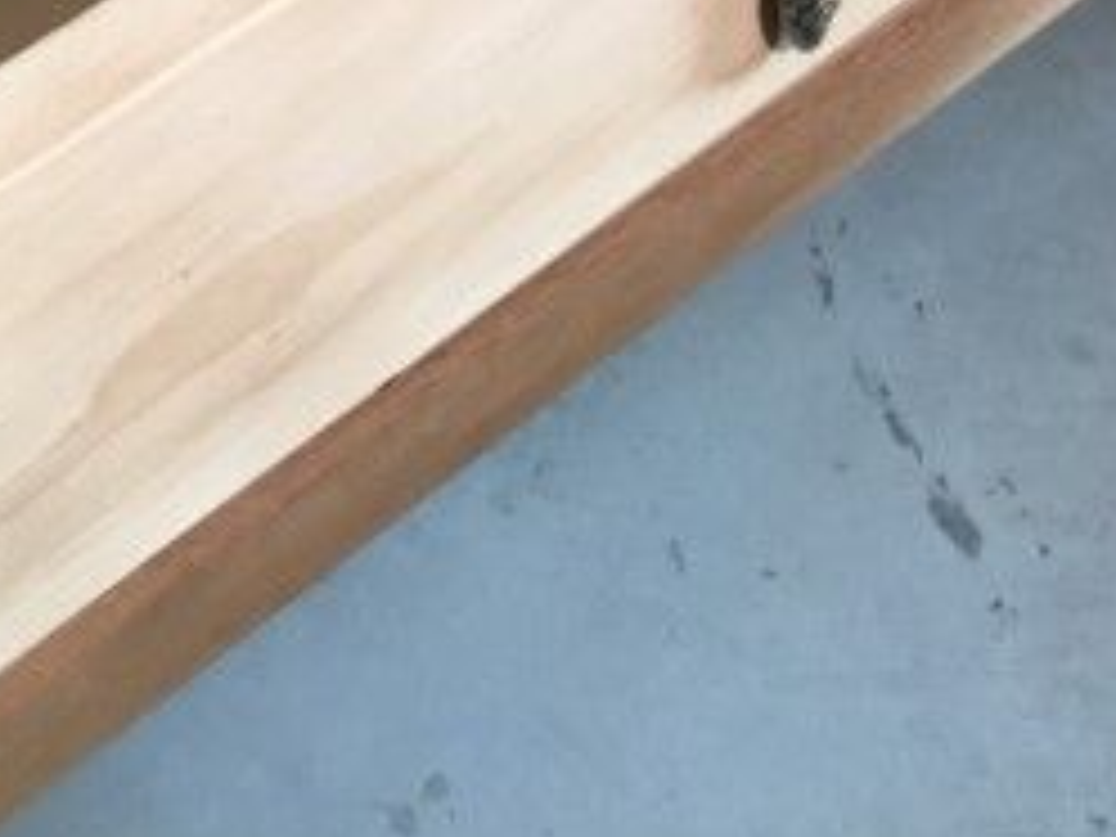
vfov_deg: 13.8
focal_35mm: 100
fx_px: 3224
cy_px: -454
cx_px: 554
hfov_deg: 19.6
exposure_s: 1/33
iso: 64
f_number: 2.4
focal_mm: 3.3
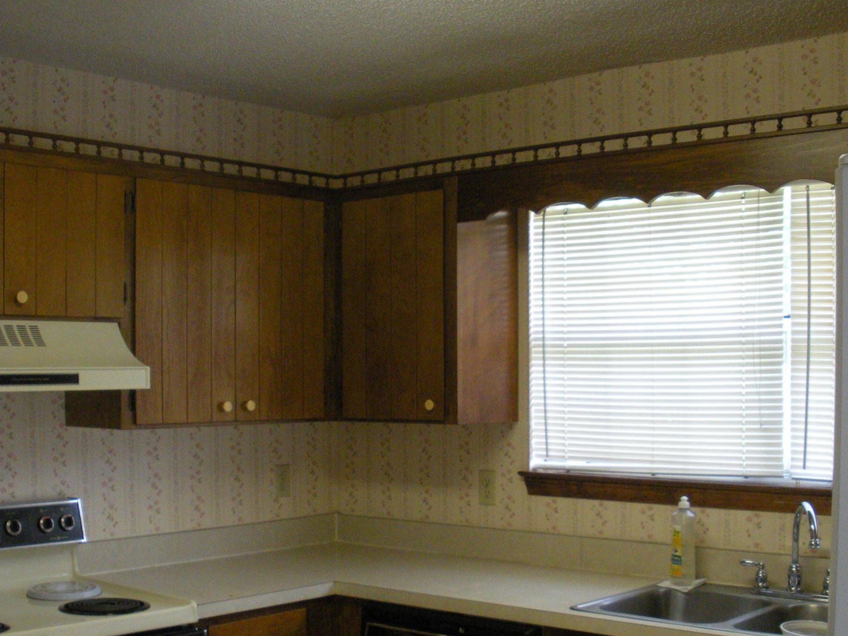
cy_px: 466
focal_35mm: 49
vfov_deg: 29.3
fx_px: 1200
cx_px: 429
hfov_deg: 38.9
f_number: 3.5
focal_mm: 6.3
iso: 358
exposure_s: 1/70
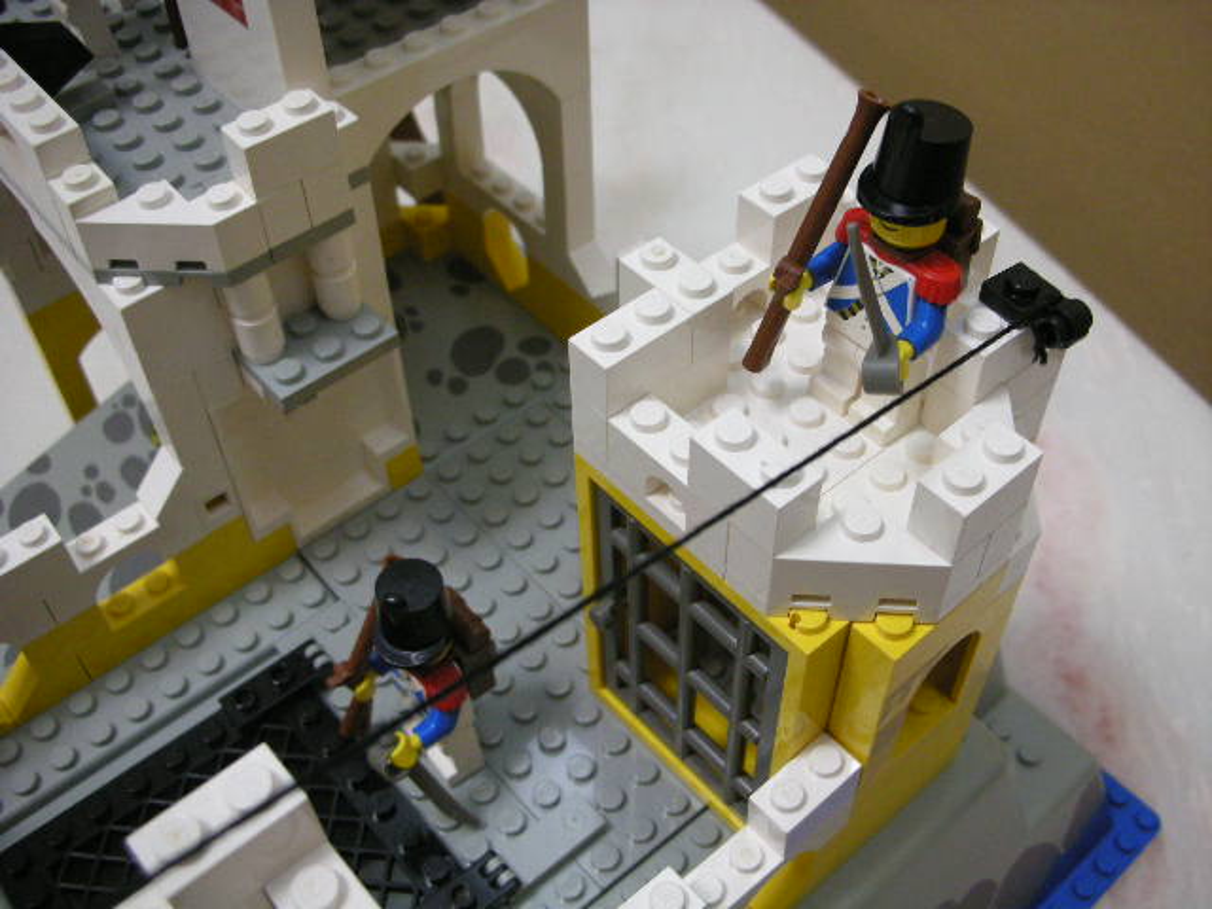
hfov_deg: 52.6
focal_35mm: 35
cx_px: 606
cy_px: 454
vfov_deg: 40.7
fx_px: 1225
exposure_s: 1/26.1
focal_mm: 5.8
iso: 200
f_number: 2.8
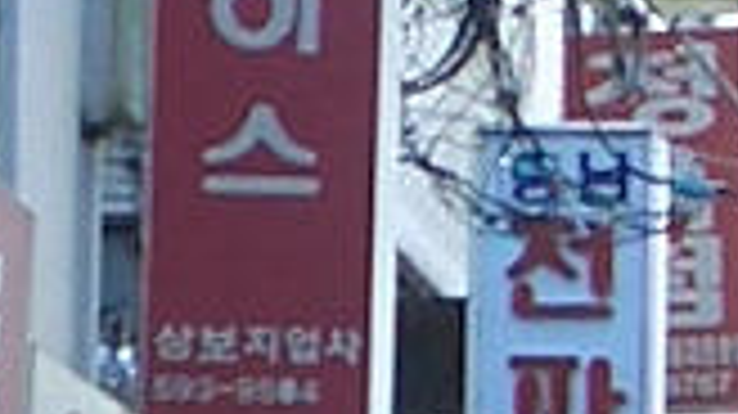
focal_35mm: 315
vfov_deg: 3.7
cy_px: 1629
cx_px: 1341
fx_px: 6160
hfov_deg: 6.7
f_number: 3.5
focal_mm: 5.6
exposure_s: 1/40
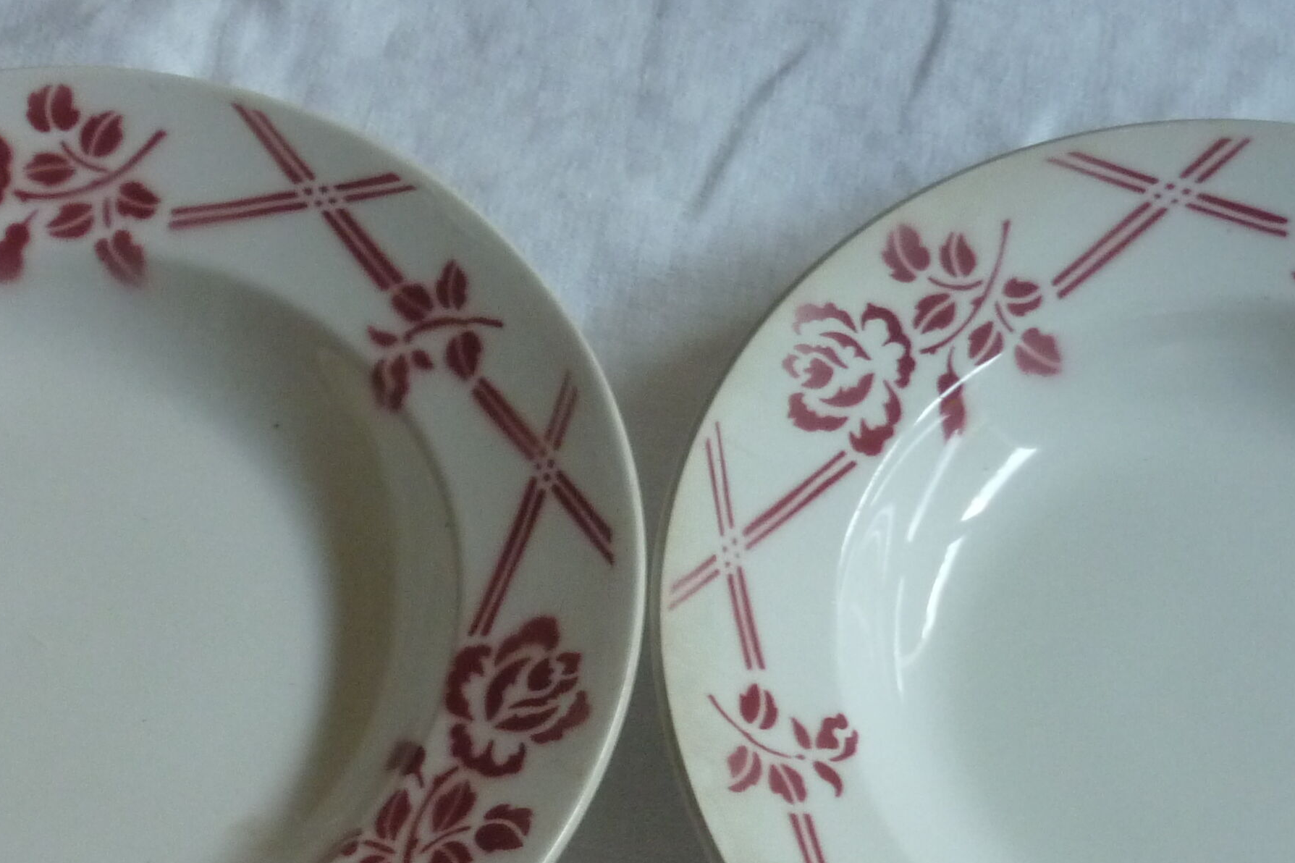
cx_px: 665
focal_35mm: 70
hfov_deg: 28.8
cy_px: 816
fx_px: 2517
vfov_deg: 19.0
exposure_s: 1/30
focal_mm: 5.5
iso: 250
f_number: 2.8
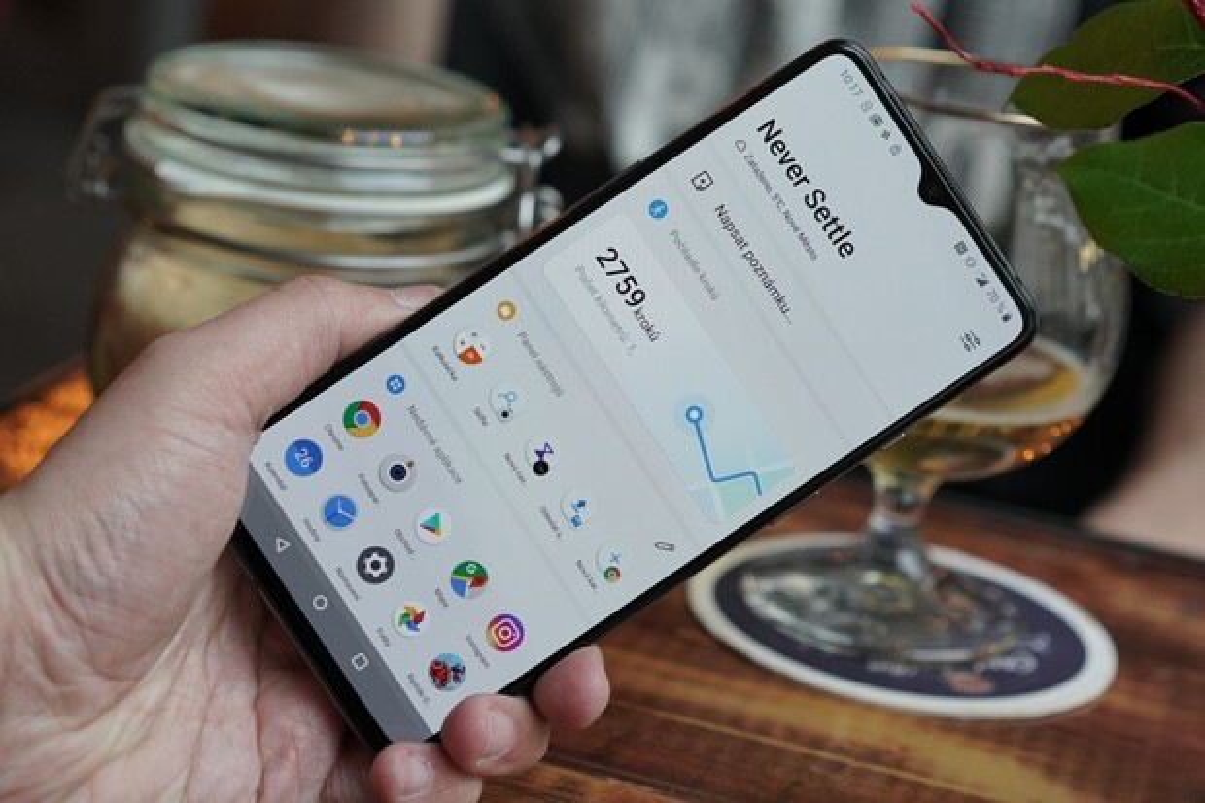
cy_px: 402
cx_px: 602
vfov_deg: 24.6
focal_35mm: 55
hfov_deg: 36.3
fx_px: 1840
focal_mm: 55
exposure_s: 1/250
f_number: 4
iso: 1600
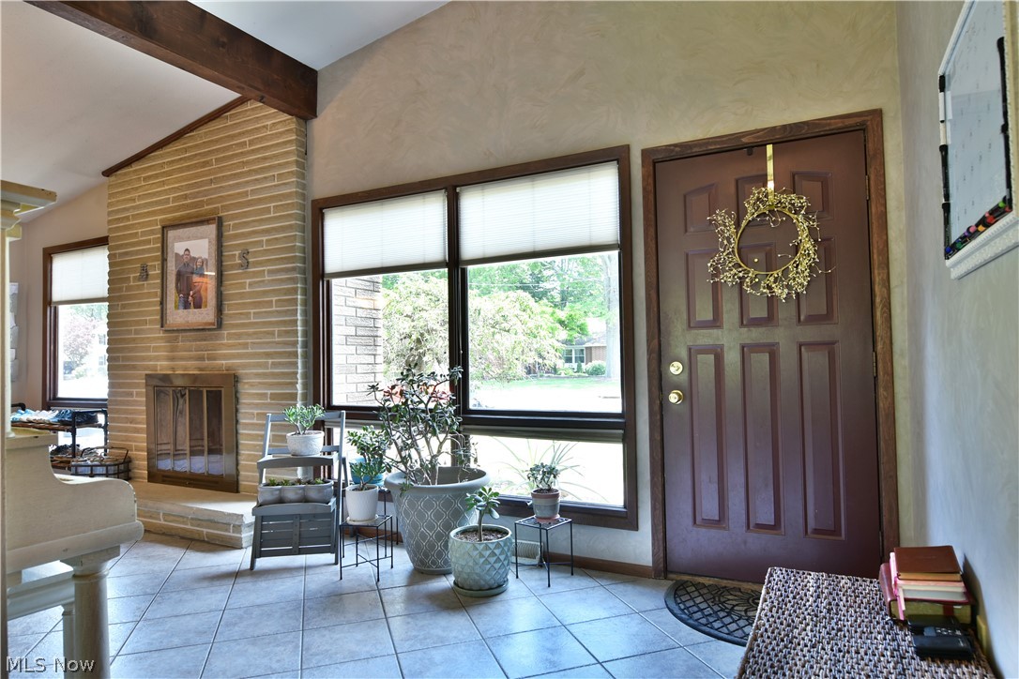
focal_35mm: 21
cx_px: 510
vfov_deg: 59.5
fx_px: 594
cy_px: 340
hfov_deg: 81.2
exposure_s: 1/20
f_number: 4.5
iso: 200
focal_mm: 14
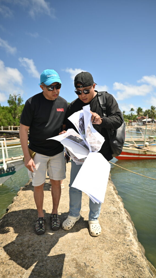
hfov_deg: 53.6
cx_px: 73
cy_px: 139
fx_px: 154
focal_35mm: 21
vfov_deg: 83.8
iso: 100
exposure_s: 1/2000
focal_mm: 20
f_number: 2.8
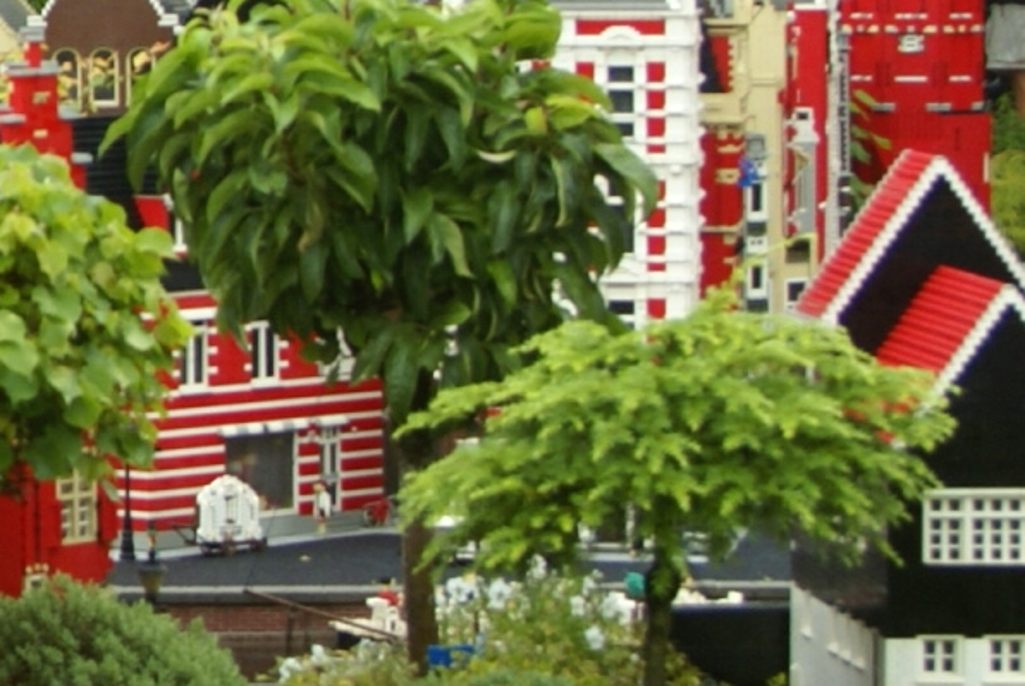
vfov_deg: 6.7
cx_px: -674
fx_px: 5815
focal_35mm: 204
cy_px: -33
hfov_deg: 9.7
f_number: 5
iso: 100
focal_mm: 28
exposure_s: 1/80
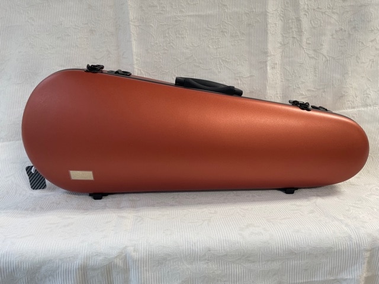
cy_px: 142
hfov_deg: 67.3
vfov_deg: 53.1
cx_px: 190
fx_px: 285
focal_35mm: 26
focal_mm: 4.2
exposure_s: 1/100
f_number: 1.6
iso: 100
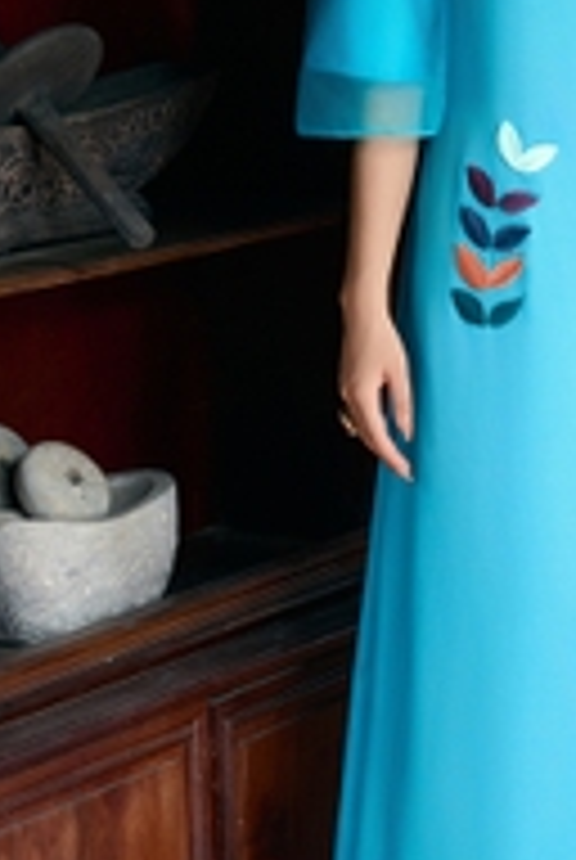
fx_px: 3419
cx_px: 612
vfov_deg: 14.3
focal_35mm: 143
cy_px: 207
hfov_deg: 9.5
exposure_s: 1/125
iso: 800
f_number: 2.8
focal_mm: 57
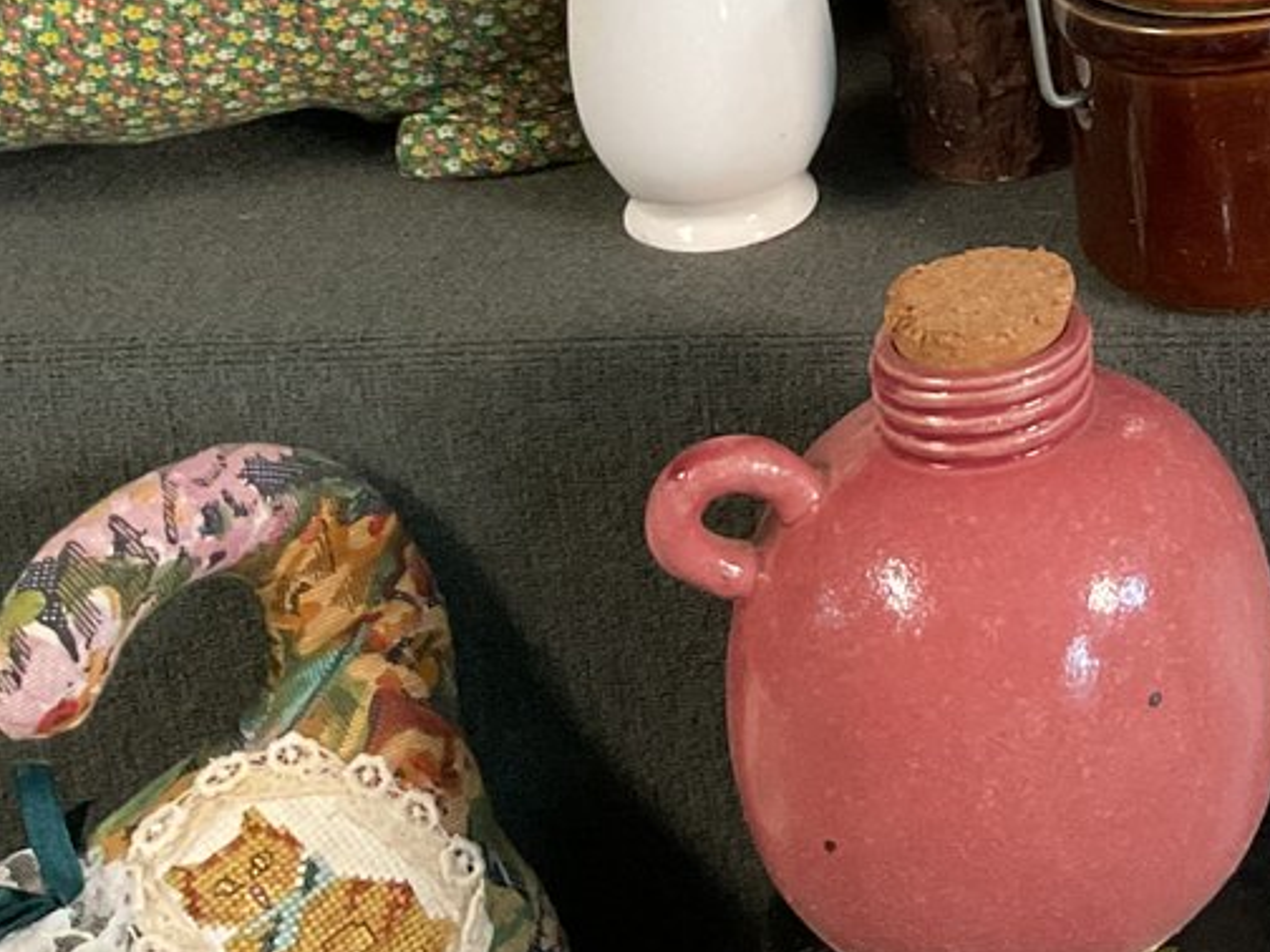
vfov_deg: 16.2
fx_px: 3192
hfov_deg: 20.4
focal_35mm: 87
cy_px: -230
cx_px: 1702
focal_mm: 3
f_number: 1.8
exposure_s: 1/60
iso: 200
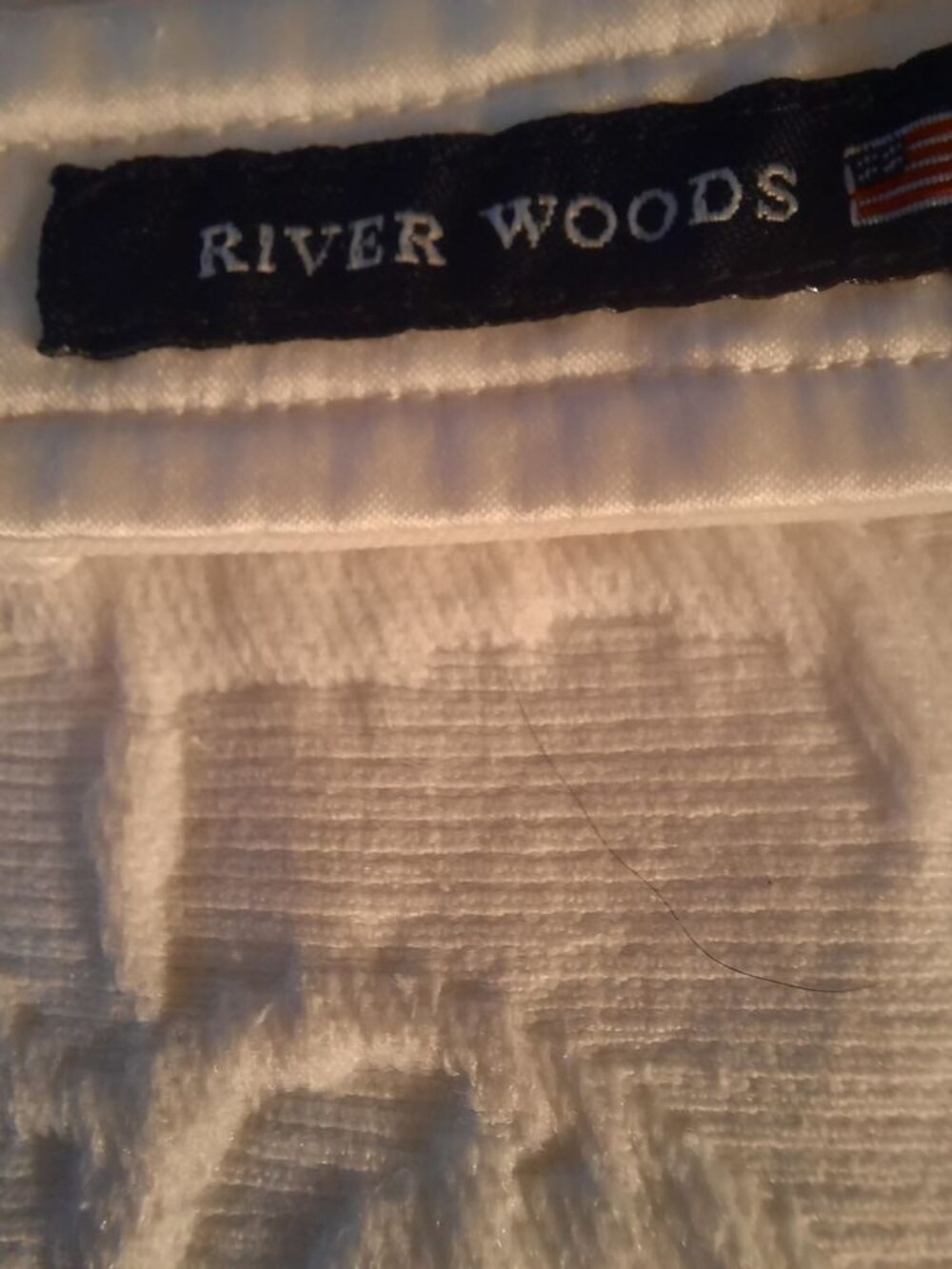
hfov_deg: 54.9
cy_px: 634
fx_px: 917
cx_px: 476
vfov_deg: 69.4
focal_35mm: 25
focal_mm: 2.13
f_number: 2.4
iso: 250
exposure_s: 1/25
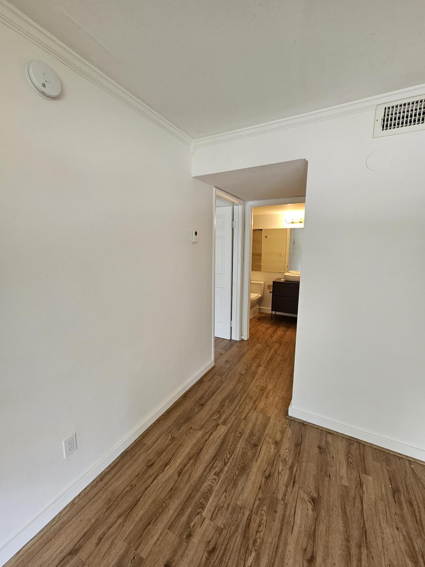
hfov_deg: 89.9
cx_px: 212
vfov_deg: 106.2
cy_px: 284
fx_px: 213
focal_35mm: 13
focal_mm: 2.2
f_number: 2.2
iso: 160
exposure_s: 1/77
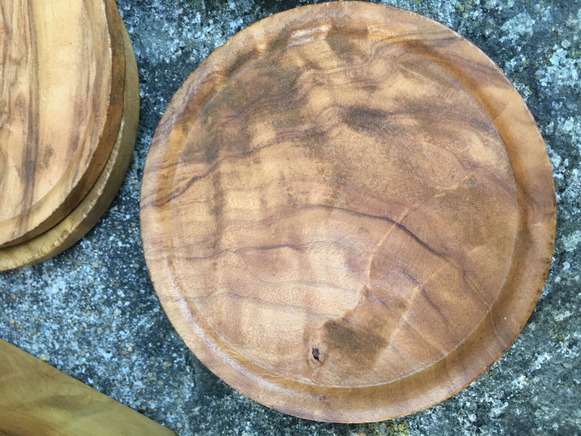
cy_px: 218
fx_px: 487
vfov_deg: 48.2
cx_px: 290
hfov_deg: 61.7
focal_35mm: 29
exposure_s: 1/33
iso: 160
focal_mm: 4.15
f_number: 2.2
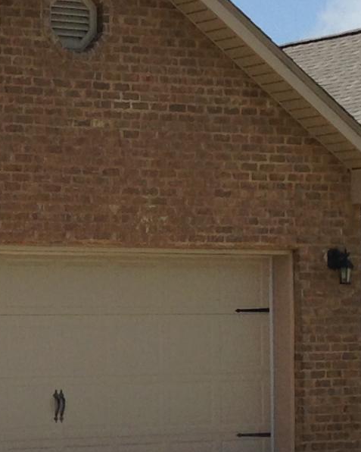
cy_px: 318
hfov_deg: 9.2
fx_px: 2163
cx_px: -232
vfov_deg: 11.9
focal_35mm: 162
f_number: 2.4
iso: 50
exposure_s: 1/2088
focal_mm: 4.12
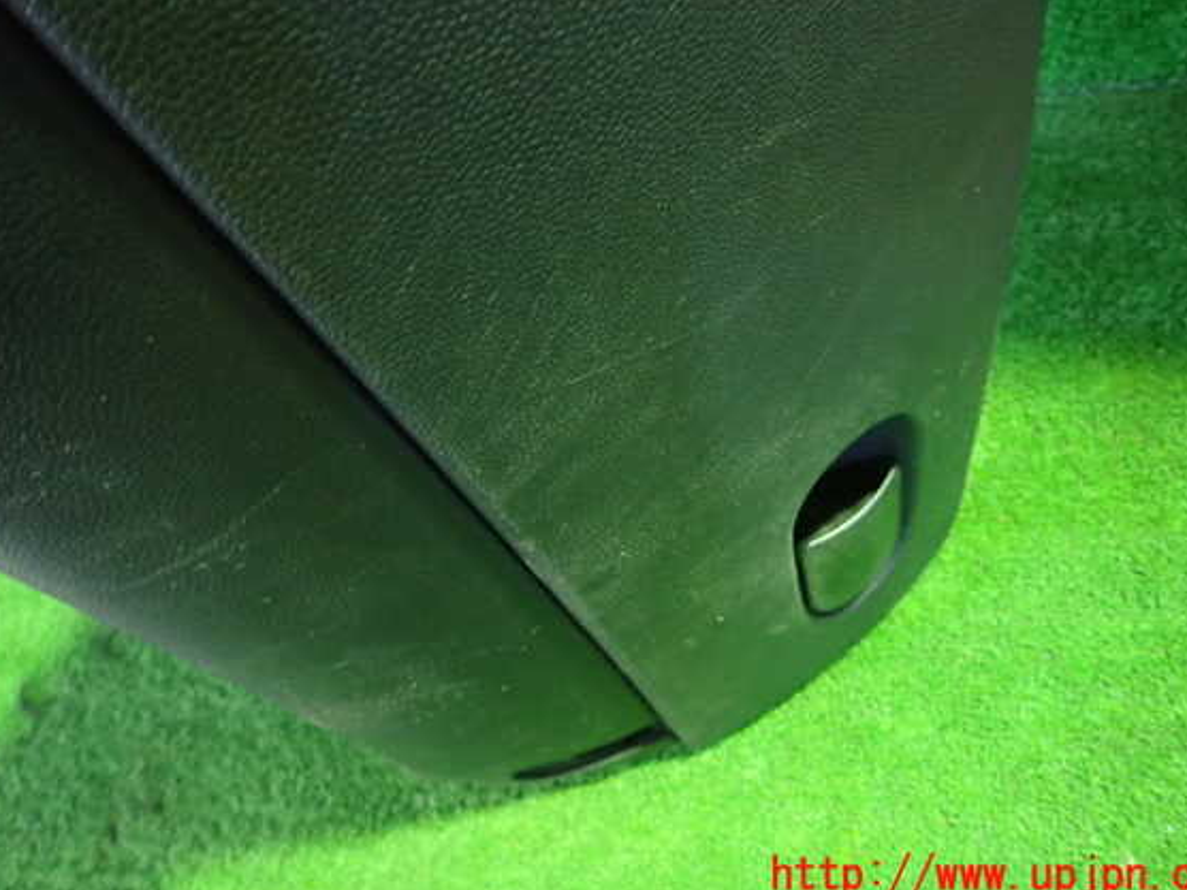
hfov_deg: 65.3
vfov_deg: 51.3
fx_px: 926
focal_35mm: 27
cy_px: 423
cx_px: 613
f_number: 2
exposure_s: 1/13
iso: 800
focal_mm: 4.5
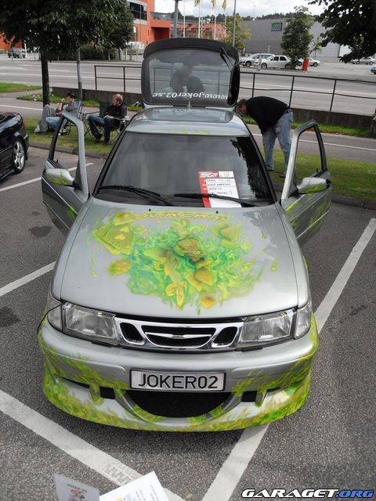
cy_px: 250
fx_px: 406
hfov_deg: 49.7
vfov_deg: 63.4
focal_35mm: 28
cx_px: 188
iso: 80
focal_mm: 6
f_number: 7.1
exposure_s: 1/125
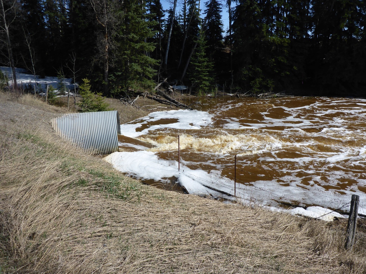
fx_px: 296
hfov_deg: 63.4
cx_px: 183
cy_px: 137
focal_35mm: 28
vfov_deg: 49.7
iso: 100
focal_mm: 4.9
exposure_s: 1/1300
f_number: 3.3
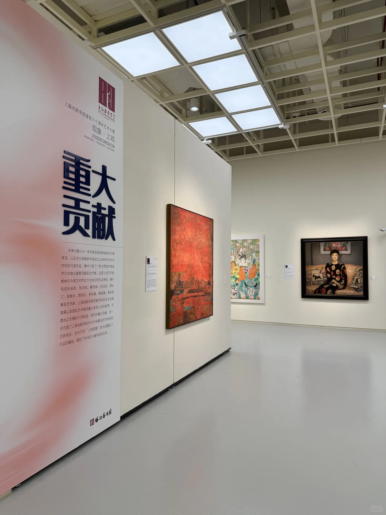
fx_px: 357
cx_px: 193
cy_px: 258
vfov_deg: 71.6
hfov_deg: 56.8
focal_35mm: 24
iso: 100
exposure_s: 1/310
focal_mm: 6.76
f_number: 1.78
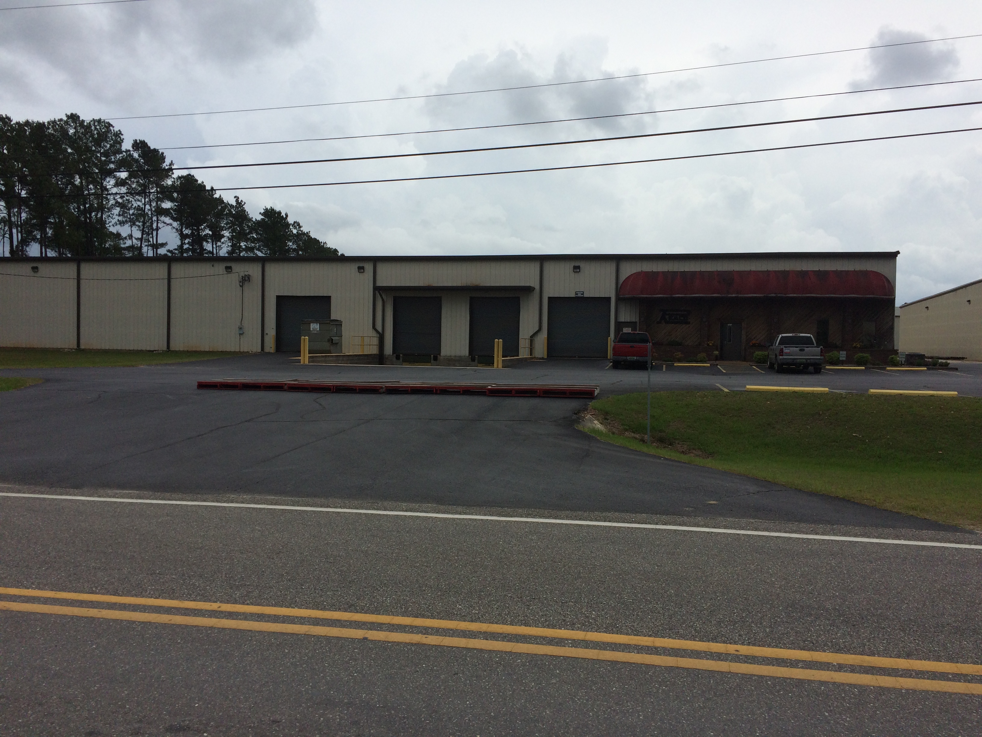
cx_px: 491
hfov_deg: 61.7
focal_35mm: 29
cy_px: 368
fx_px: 823
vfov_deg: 48.2
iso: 32
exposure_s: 1/1642
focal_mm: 4.15
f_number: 2.2
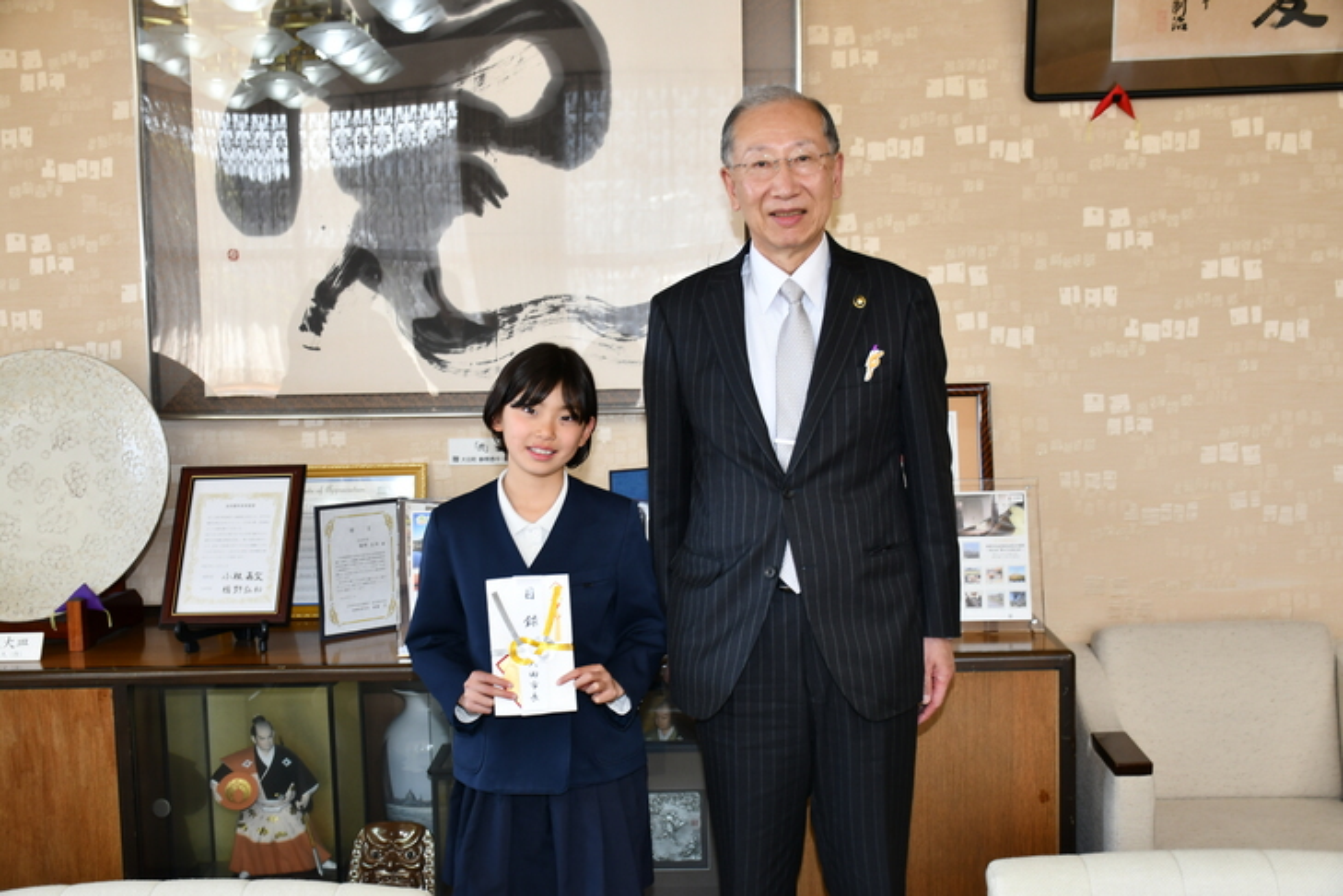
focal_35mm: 45
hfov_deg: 43.6
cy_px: 448
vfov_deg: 29.9
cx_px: 672
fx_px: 1679
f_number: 4
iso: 320
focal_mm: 30
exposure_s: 1/60
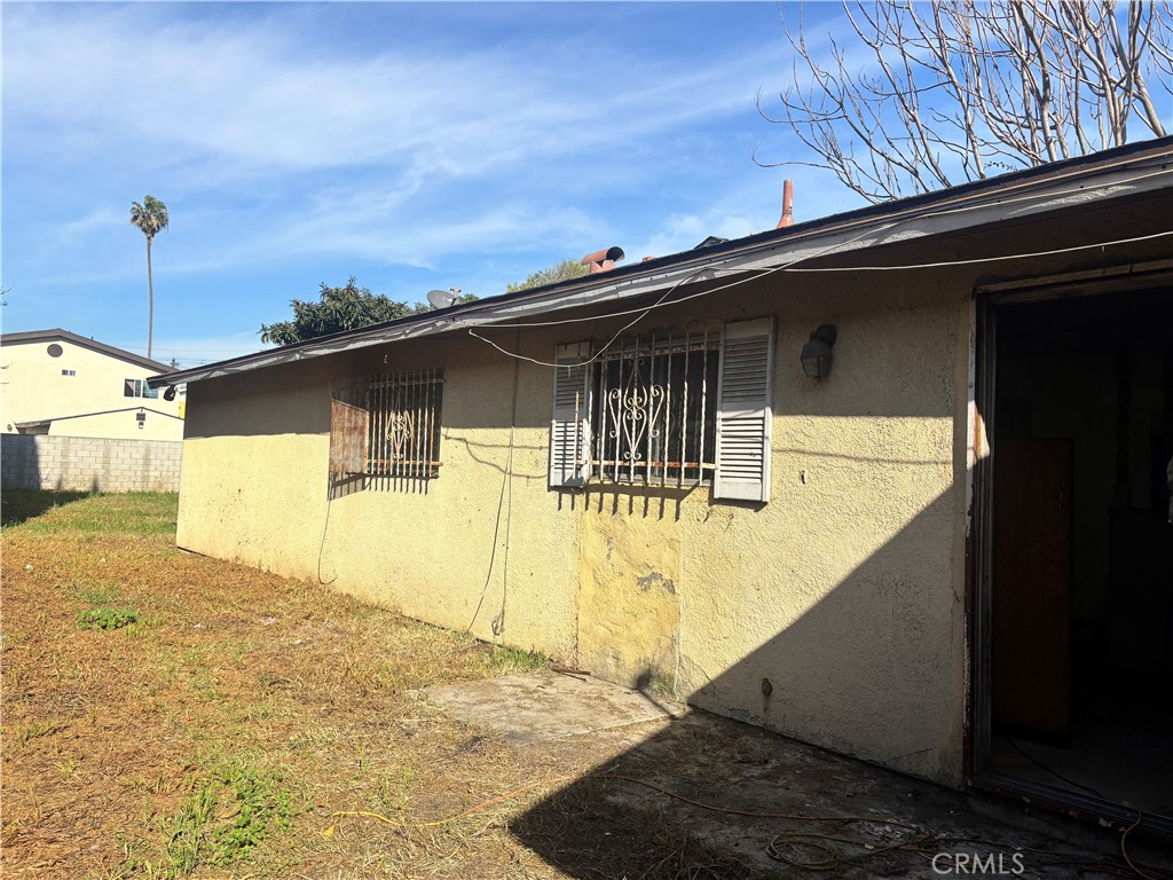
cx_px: 586
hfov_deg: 67.3
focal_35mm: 26
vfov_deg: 53.1
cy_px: 440
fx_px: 881
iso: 50
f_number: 1.6
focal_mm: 5.96
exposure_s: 1/4255
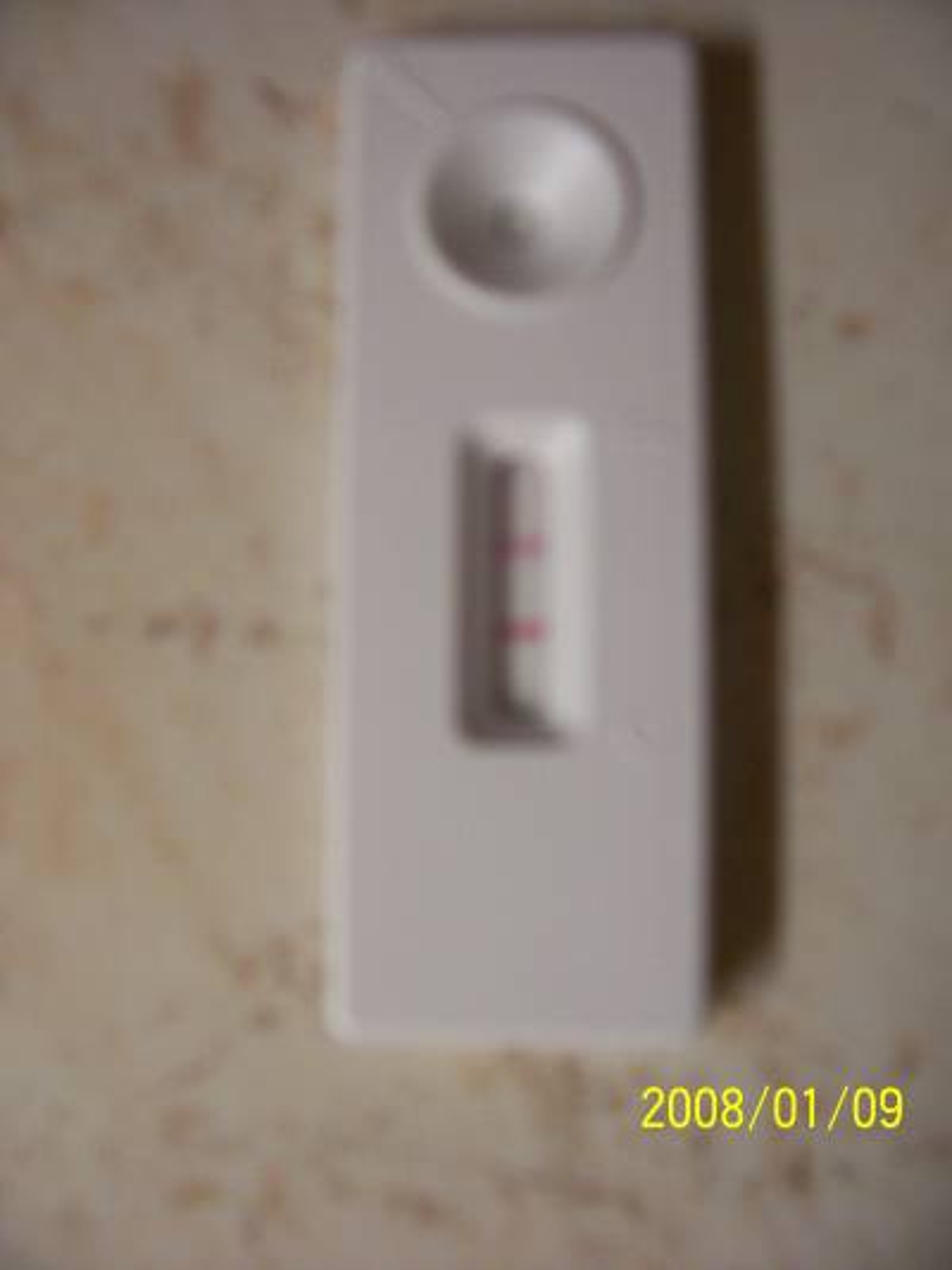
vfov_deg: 53.9
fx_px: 1246
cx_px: 476
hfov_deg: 41.8
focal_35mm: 34
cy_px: 635
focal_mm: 5.6
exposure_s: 1/32
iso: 118
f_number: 2.7
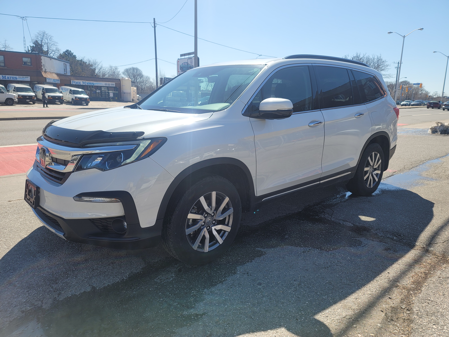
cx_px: 224
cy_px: 168
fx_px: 324
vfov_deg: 54.9
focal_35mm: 25
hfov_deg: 69.4
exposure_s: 1/836
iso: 20
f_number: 1.8
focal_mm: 7
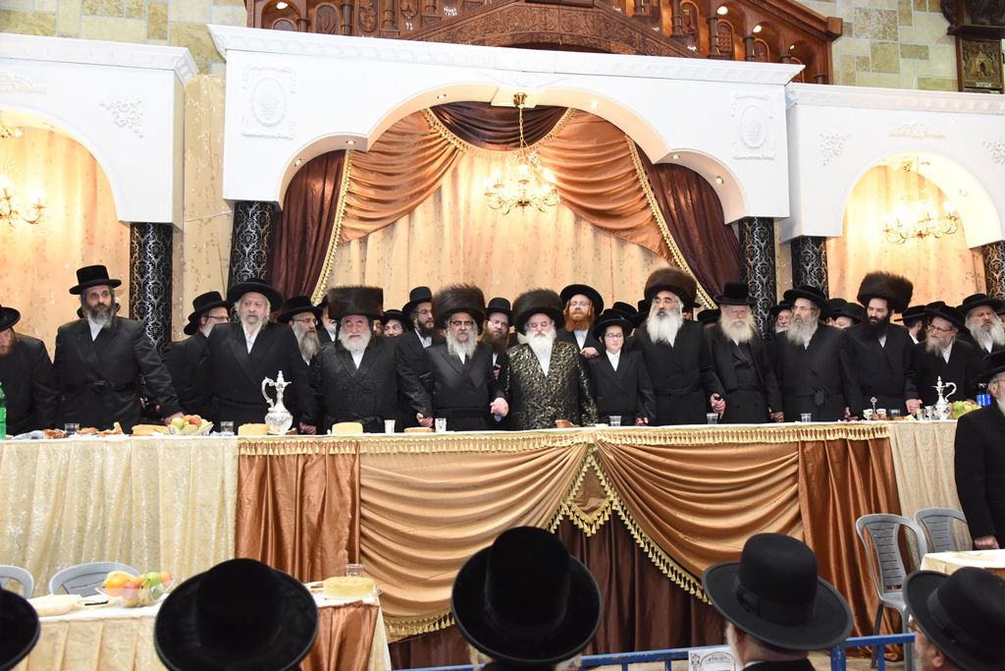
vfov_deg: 43.6
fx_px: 838
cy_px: 336
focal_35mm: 30
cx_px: 502
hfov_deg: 61.9
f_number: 5.6
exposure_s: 1/125
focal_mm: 30
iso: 3200
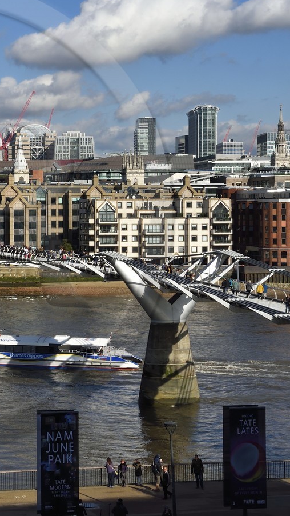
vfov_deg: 23.9
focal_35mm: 89
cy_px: 215
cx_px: -63
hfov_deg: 13.2
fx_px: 1217
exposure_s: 1/250
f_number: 16
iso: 200
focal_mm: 48
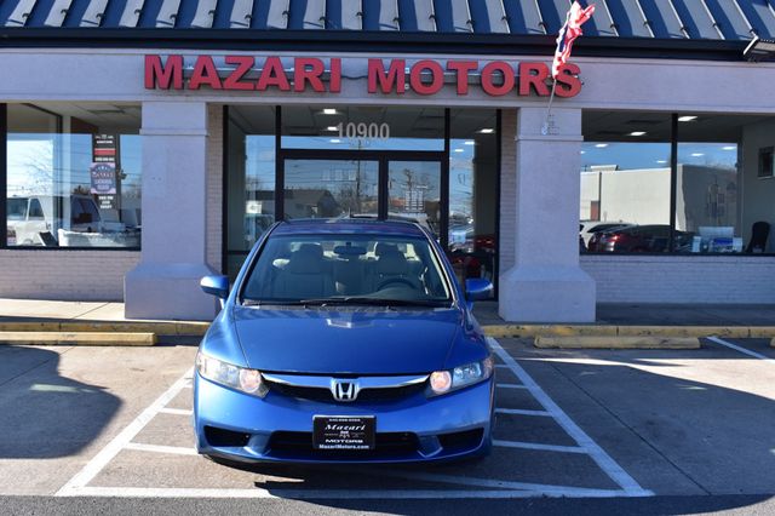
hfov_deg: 49.6
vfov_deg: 34.2
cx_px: 388
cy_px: 258
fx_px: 839
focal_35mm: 39
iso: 400
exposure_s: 1/320
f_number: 10
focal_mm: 26
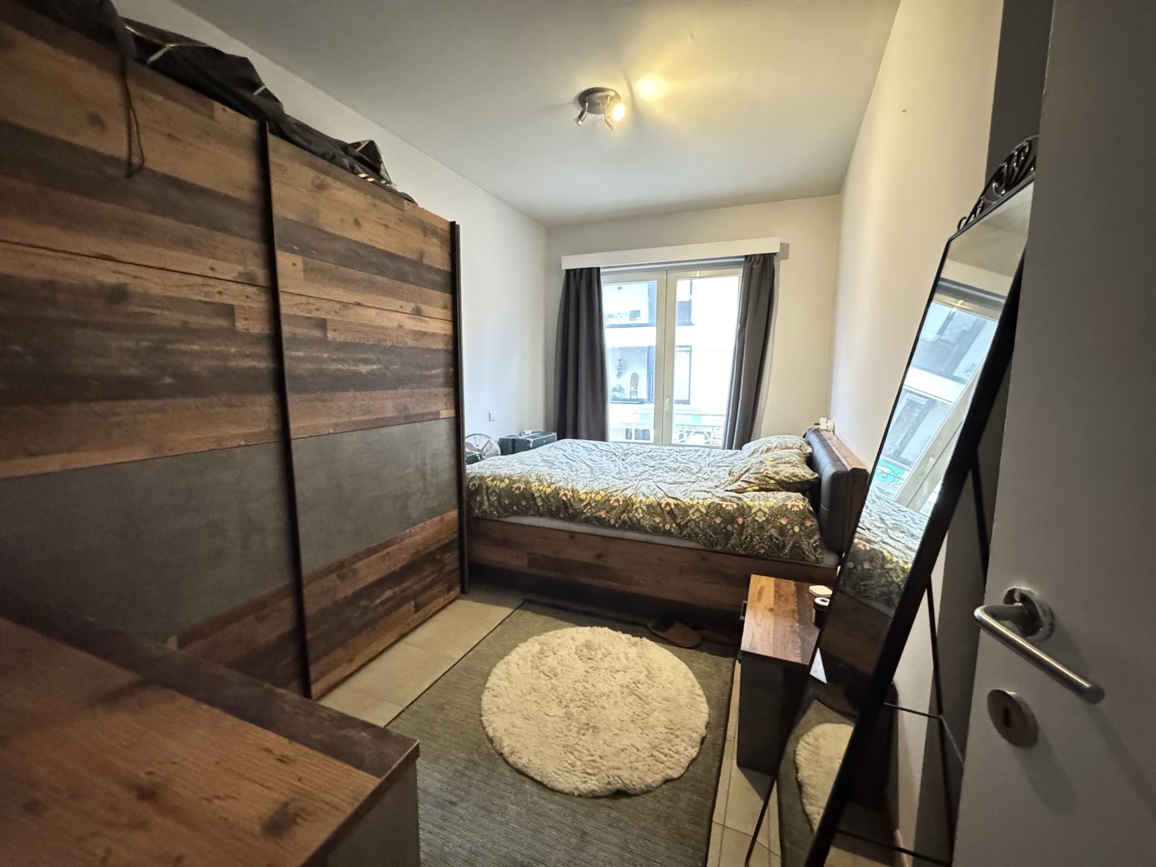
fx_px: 468
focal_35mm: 14
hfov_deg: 102.1
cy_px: 434
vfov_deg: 85.7
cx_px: 578
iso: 2500
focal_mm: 2.22
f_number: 2.2
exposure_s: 1/20
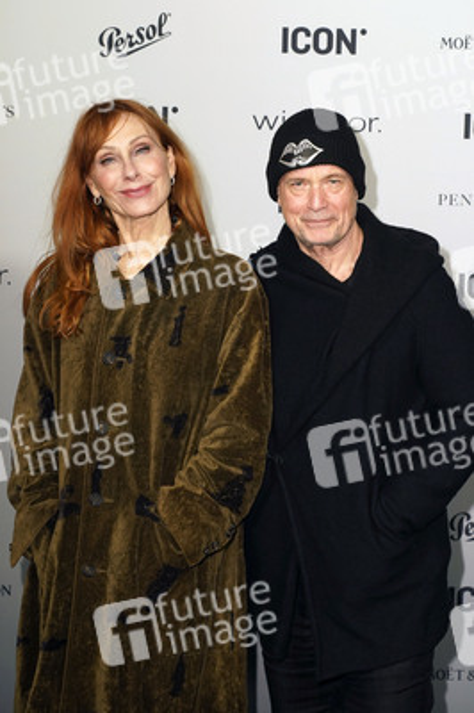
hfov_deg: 20.0
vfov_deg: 29.7
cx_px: 237
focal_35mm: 68
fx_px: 1345
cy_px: 356
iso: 1600
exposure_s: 1/160
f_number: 5.6
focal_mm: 68
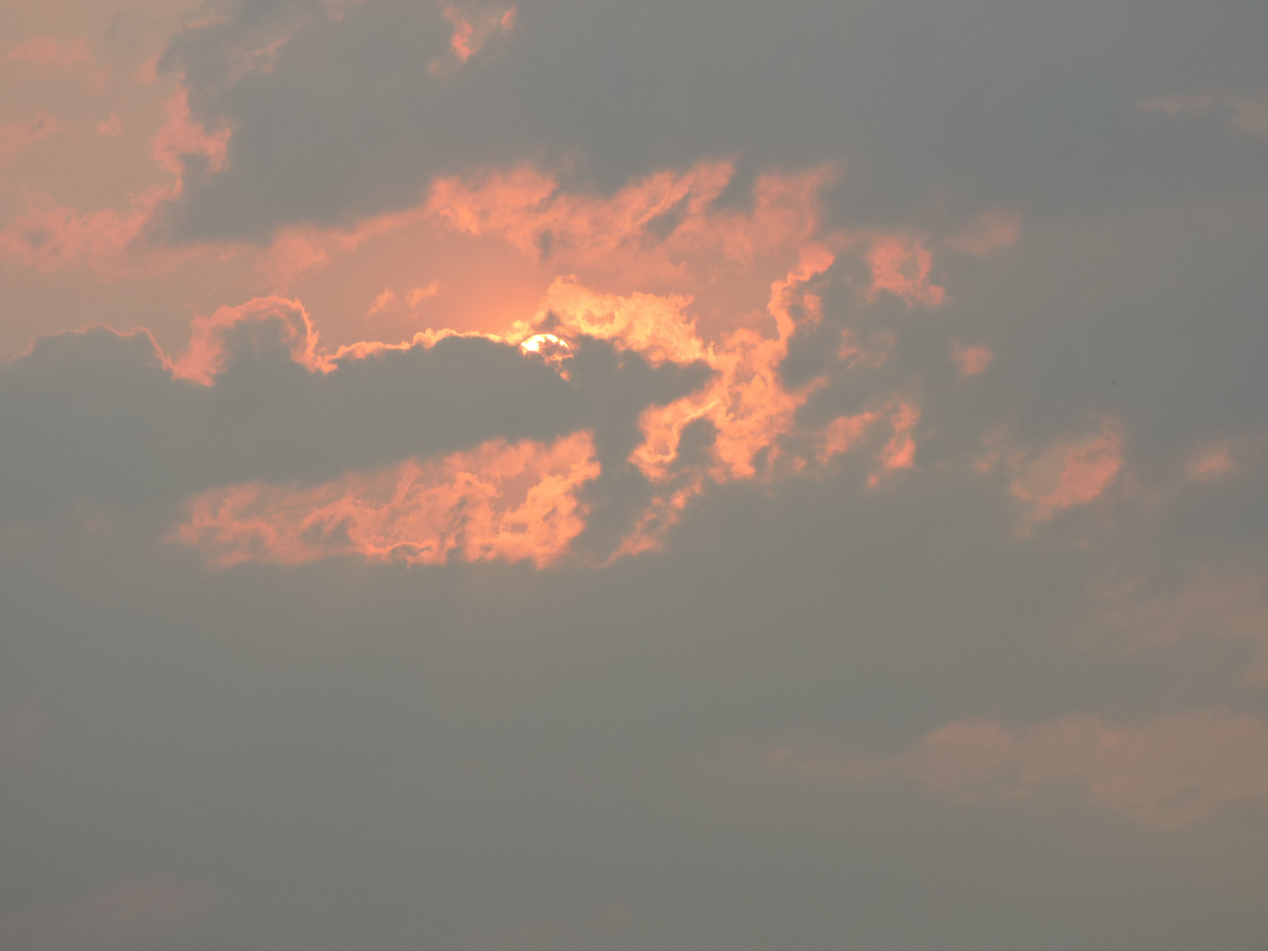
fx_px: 6593
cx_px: 634
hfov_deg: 11.0
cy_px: 476
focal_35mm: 180
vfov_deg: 8.2
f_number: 5.3
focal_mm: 32.2
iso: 100
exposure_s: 1/400
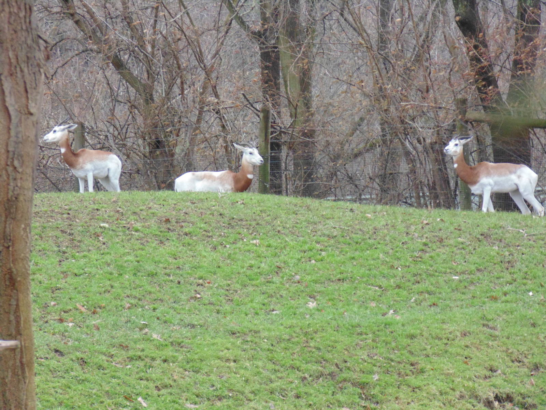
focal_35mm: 236
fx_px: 3722
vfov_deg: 6.3
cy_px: 205
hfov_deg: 8.4
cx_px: 273
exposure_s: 1/125
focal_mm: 42.3
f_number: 5.6
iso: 400
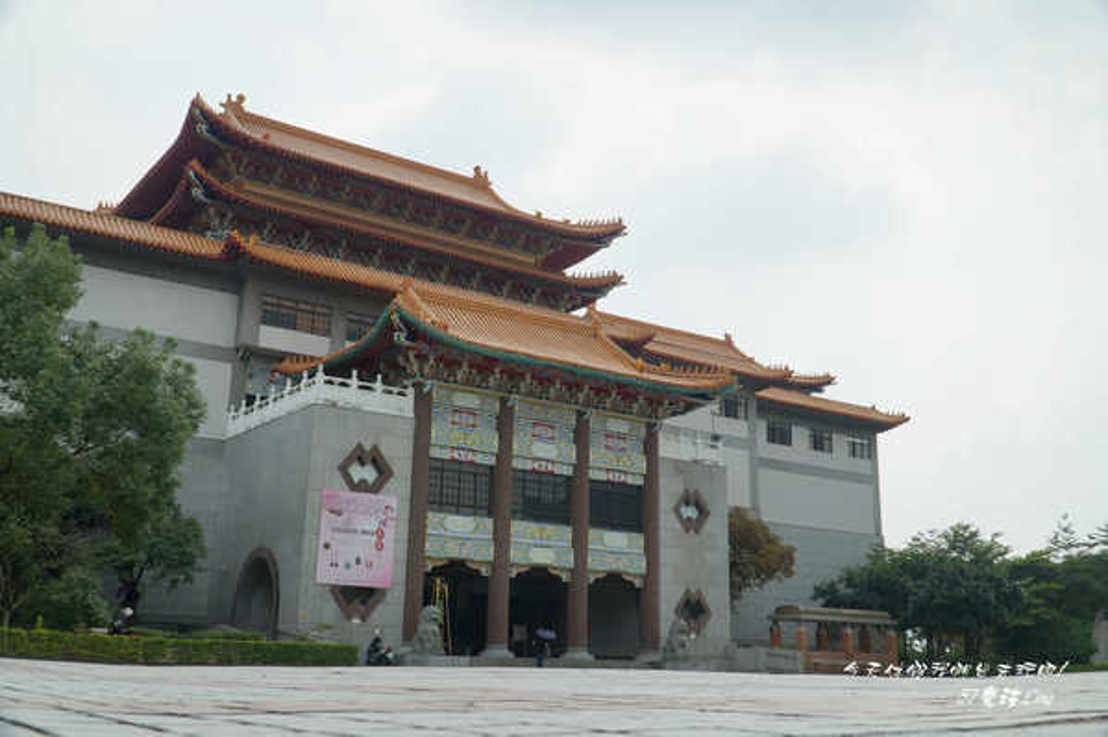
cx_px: 554
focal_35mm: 33
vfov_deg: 39.9
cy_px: 368
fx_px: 1015
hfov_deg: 57.3
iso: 200
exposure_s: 1/400
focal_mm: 22
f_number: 6.3
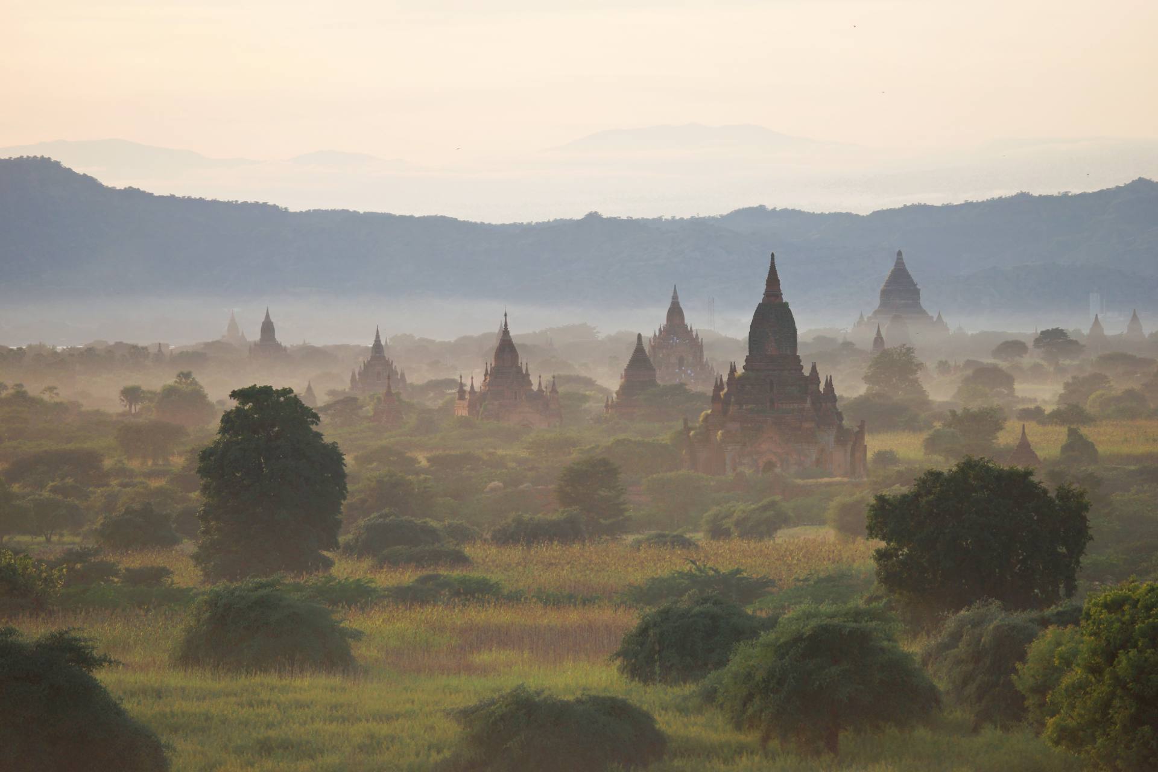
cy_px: 386
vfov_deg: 6.0
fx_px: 7398
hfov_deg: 9.0
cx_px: 579
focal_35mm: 230
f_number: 5.6
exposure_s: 1/250
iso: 250
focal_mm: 230
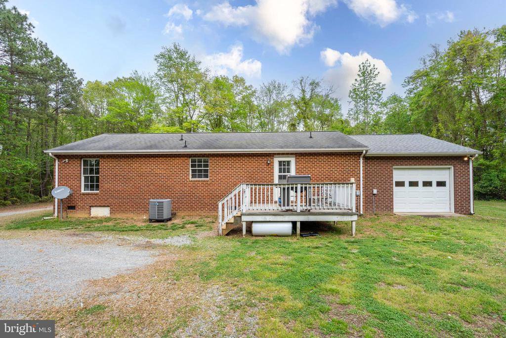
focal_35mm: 16
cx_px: 253
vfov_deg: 73.8
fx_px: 225
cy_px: 169
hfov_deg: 96.7
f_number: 8
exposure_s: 1/60
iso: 100
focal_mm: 16
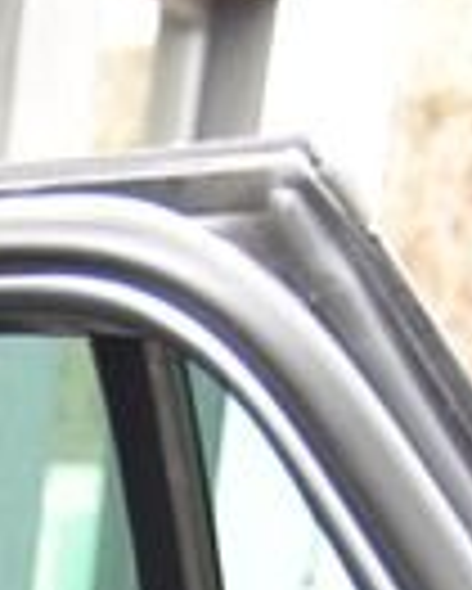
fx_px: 3959
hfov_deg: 6.2
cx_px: -1056
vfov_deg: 7.8
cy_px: 1513
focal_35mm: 227
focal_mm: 31
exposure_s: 1/80
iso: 500
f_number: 4.5
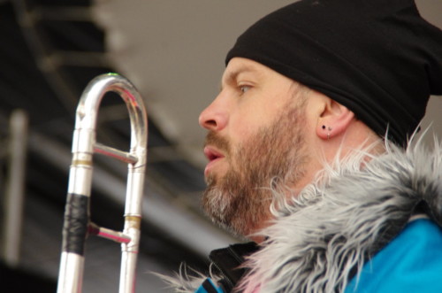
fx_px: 3675
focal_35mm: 300
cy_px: 146
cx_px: 221
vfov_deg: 4.6
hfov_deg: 6.9
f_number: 6.3
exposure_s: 1/250
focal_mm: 200
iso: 3200
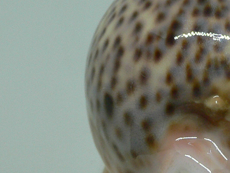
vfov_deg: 15.8
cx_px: 206
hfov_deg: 20.7
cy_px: 142
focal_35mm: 93
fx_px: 618
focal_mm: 4.6
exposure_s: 1/60
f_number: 2.8
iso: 150
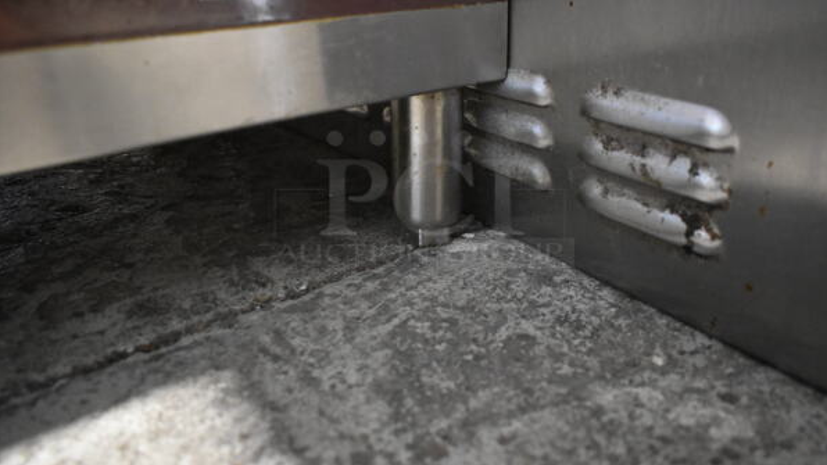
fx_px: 636
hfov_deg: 66.1
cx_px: 420
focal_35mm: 29
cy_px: 194
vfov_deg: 40.0
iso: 4000
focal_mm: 18
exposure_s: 1/30
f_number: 3.5
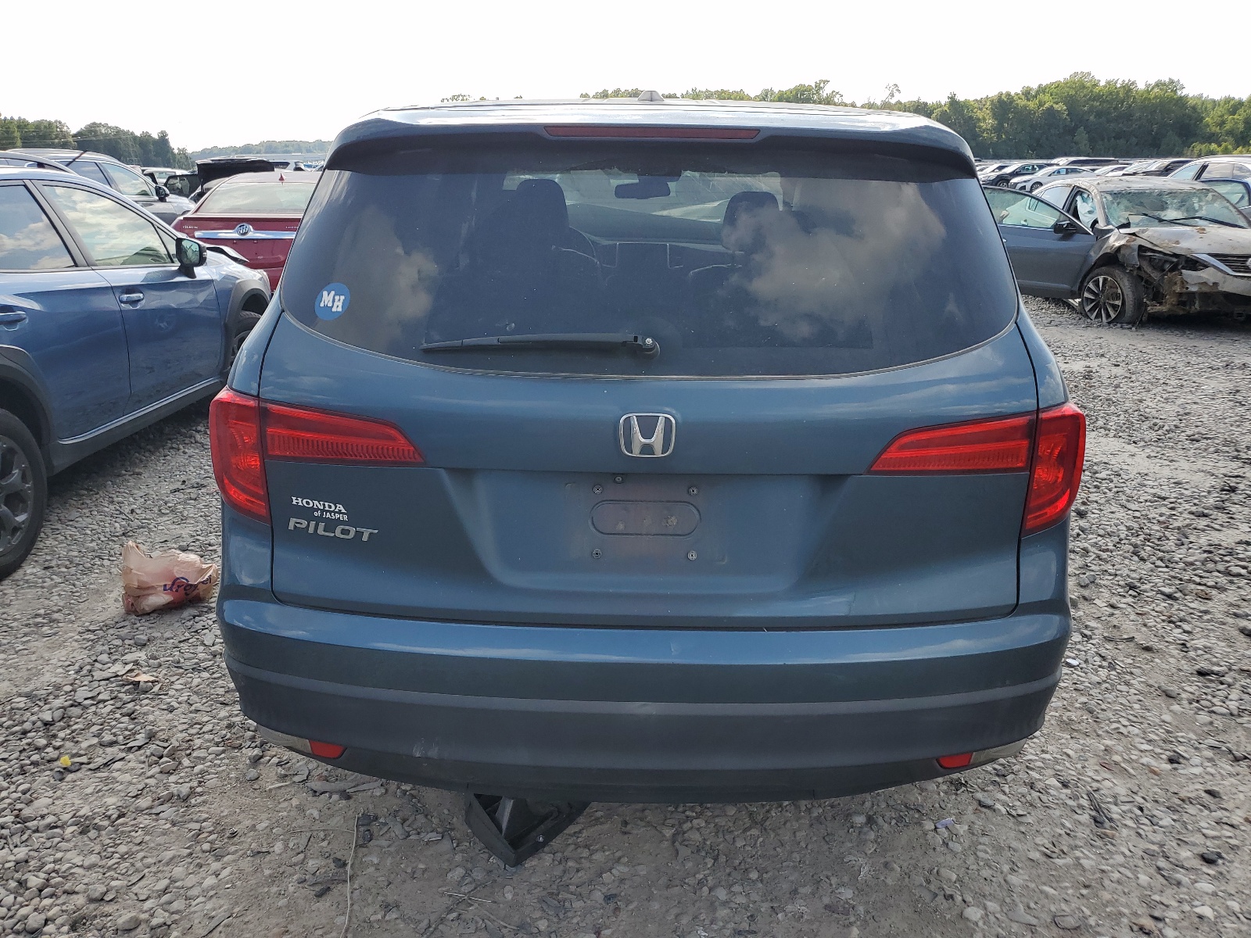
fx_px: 940
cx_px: 626
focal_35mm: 26
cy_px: 469
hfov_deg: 67.3
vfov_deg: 53.1
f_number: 1.5
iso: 50
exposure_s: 1/1667
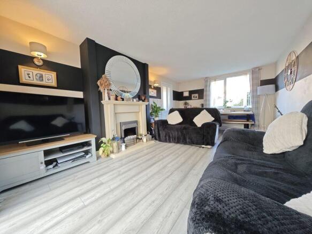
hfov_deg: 110.5
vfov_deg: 94.5
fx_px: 108
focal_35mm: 12
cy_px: 117
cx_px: 156
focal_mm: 2.03
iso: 80
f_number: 1.8
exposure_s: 1/33.3
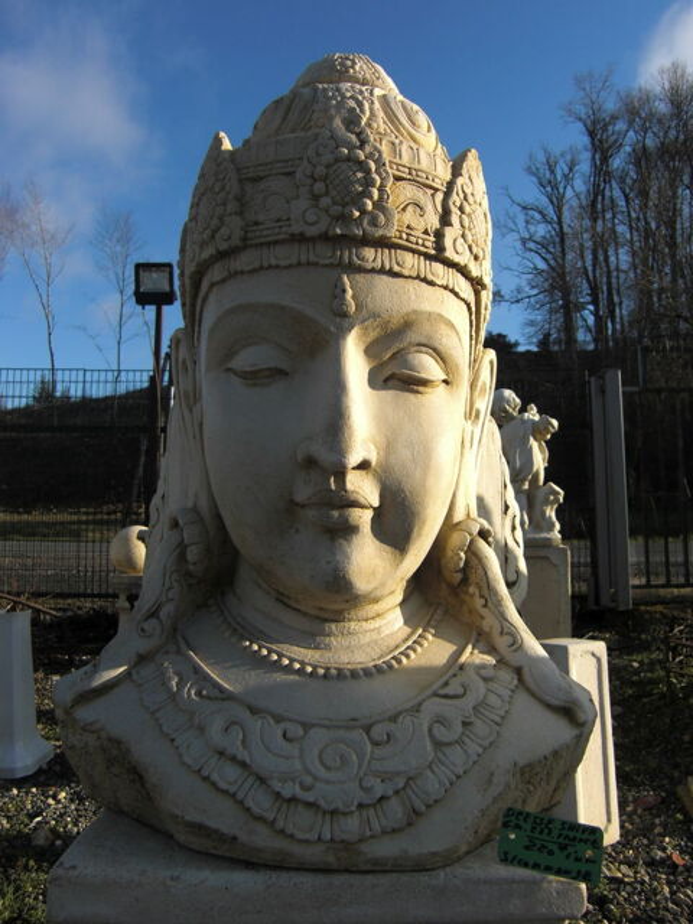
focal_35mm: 28
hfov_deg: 49.7
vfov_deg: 63.4
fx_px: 747
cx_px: 346
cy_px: 462
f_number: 2.6
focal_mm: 4.9
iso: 50
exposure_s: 1/800
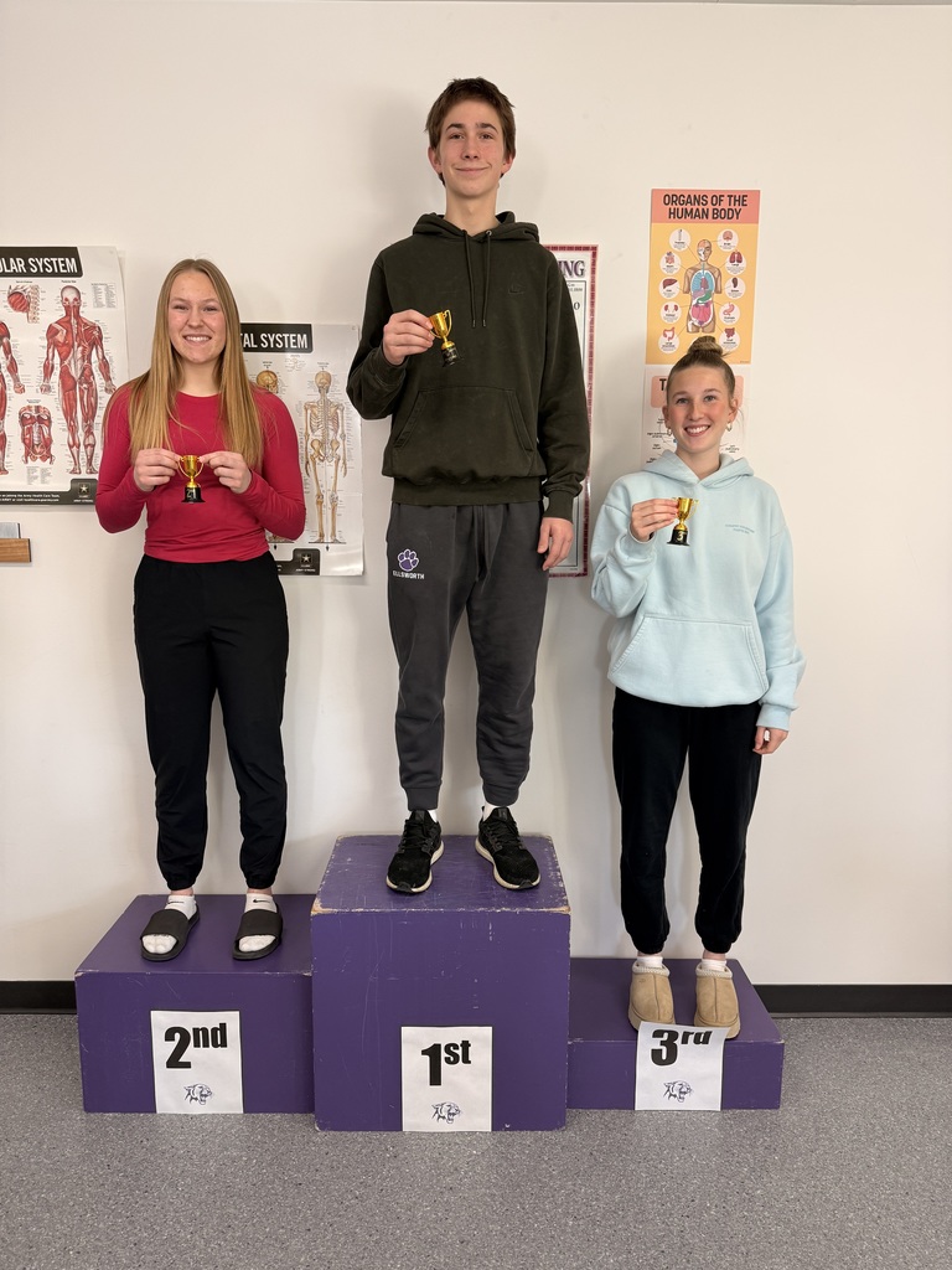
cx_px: 476
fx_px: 880
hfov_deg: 56.8
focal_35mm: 24
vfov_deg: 71.6
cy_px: 635
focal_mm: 6.76
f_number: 1.78
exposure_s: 1/60
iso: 125
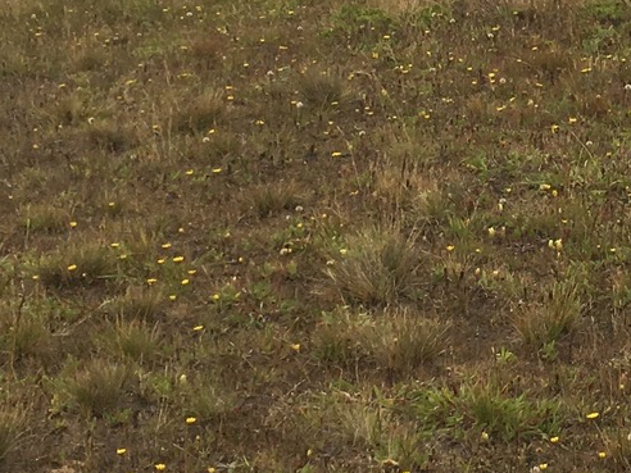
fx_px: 2151
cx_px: 664
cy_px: 36
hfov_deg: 16.3
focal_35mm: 118
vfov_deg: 12.4
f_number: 2.2
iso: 25
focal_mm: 4.15
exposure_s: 1/1672
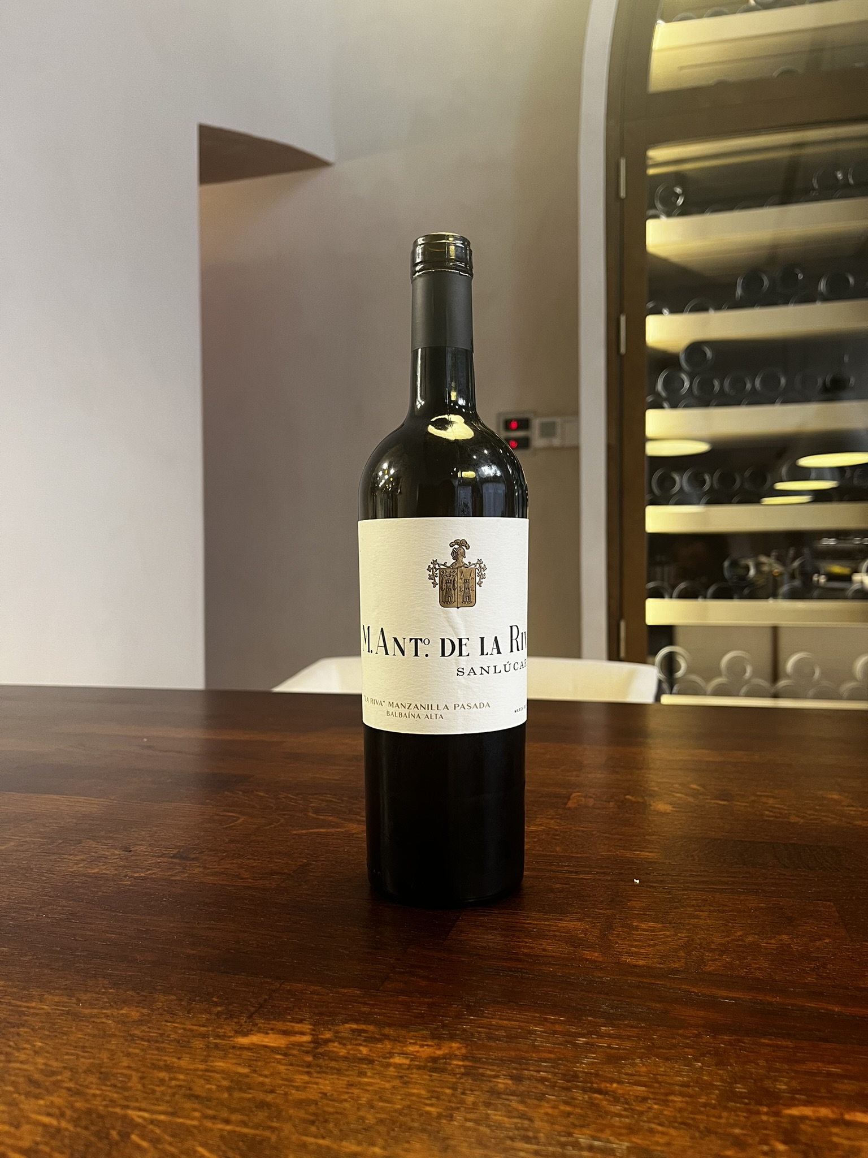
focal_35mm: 26
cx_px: 434
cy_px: 579
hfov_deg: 53.1
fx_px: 869
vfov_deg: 67.3
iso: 160
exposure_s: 1/50
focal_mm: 5.1
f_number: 1.6
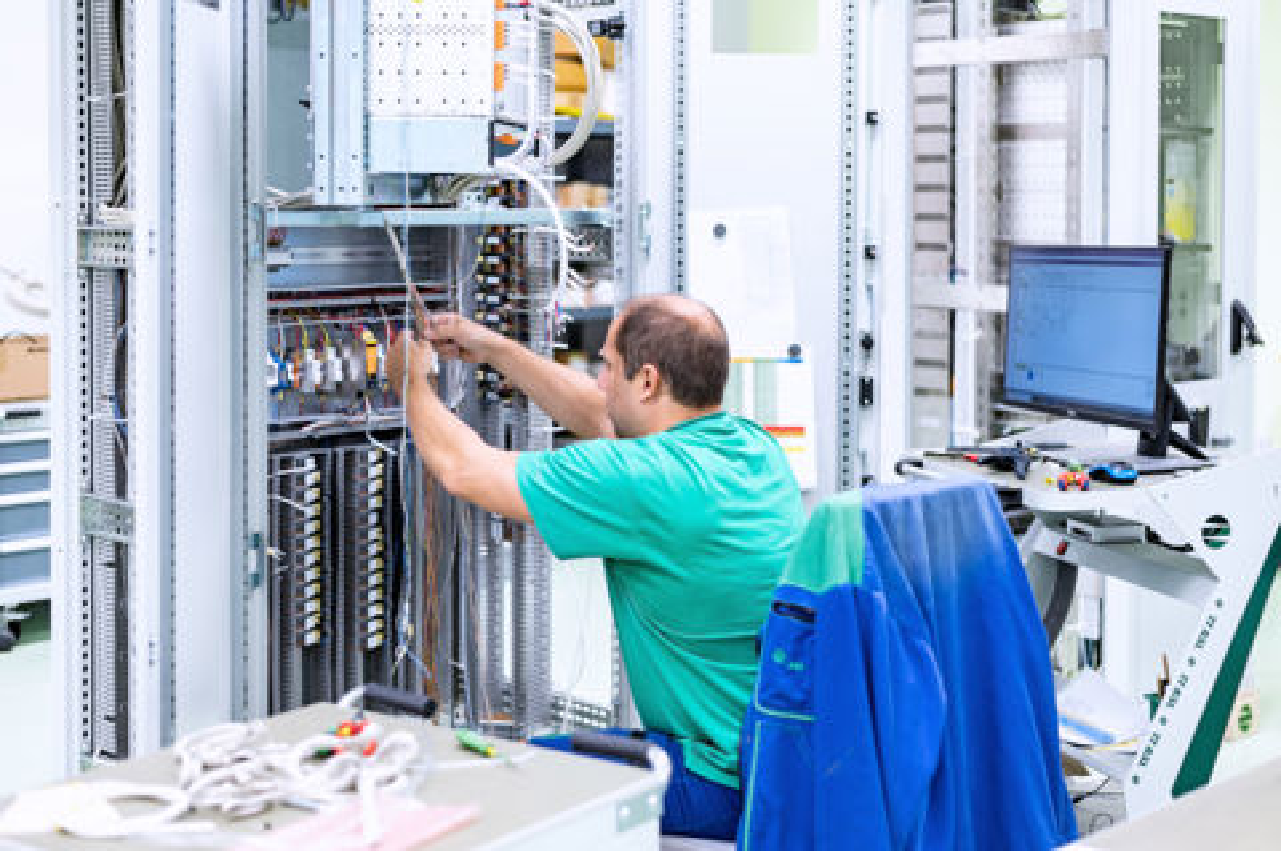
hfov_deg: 39.6
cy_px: 426
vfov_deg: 26.9
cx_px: 640
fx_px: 1777
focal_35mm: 50
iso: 100
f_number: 1.8
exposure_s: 1/160
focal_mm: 50
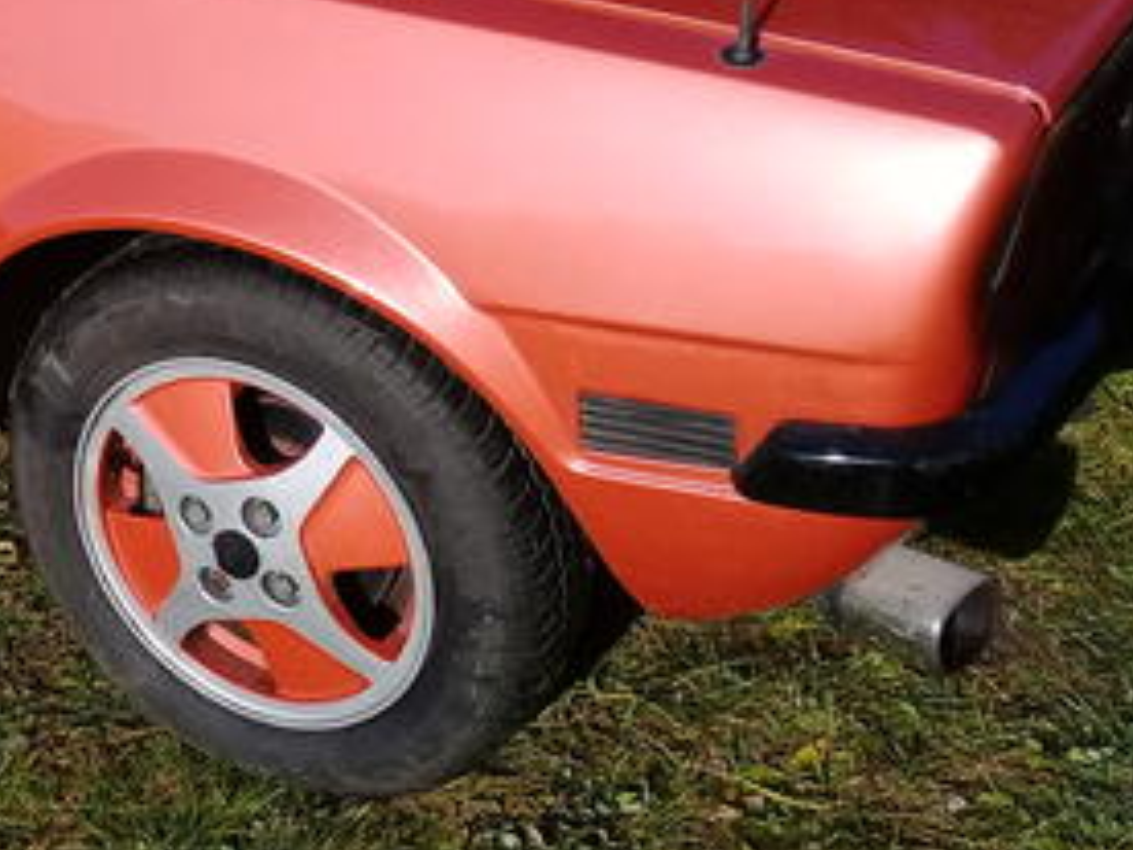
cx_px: -66
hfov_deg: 25.1
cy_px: 183
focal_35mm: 73
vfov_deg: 20.0
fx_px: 2389
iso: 50
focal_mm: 3.3
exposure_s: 1/1391
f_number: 2.2
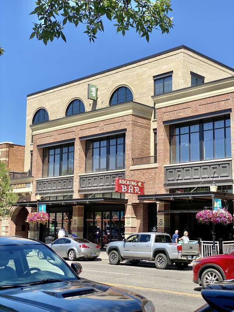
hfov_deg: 28.0
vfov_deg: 36.8
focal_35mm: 52
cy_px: 156
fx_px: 469
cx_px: 117
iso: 20
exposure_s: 1/592
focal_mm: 6
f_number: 2
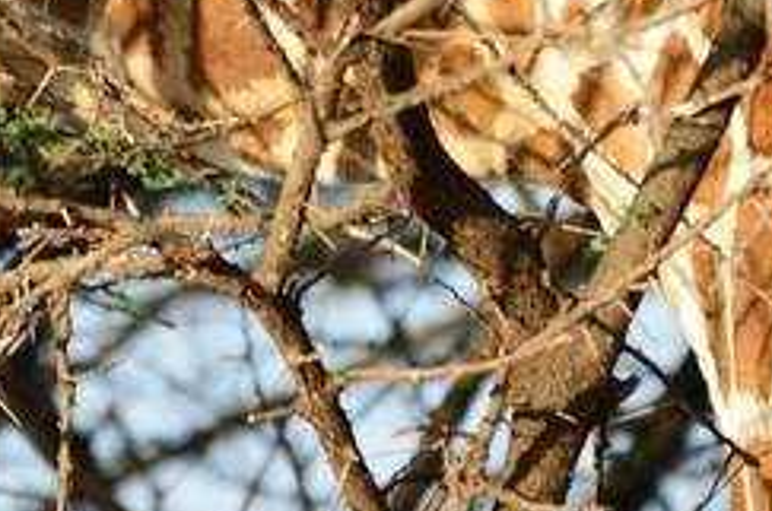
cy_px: -125
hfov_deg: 1.2
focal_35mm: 1727
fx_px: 36961
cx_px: 410
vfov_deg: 0.8
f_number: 5.6
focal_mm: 400
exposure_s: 1/500
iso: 320
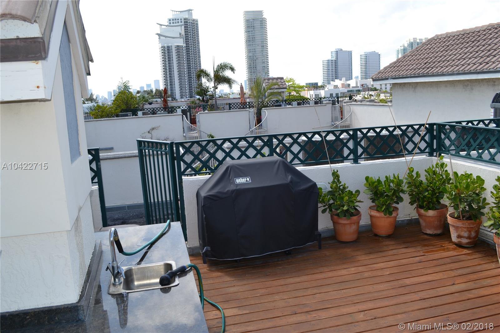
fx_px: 417
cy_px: 166
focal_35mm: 30
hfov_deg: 61.9
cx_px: 250
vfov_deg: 43.6
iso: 100
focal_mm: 20
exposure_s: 1/200
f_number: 7.1
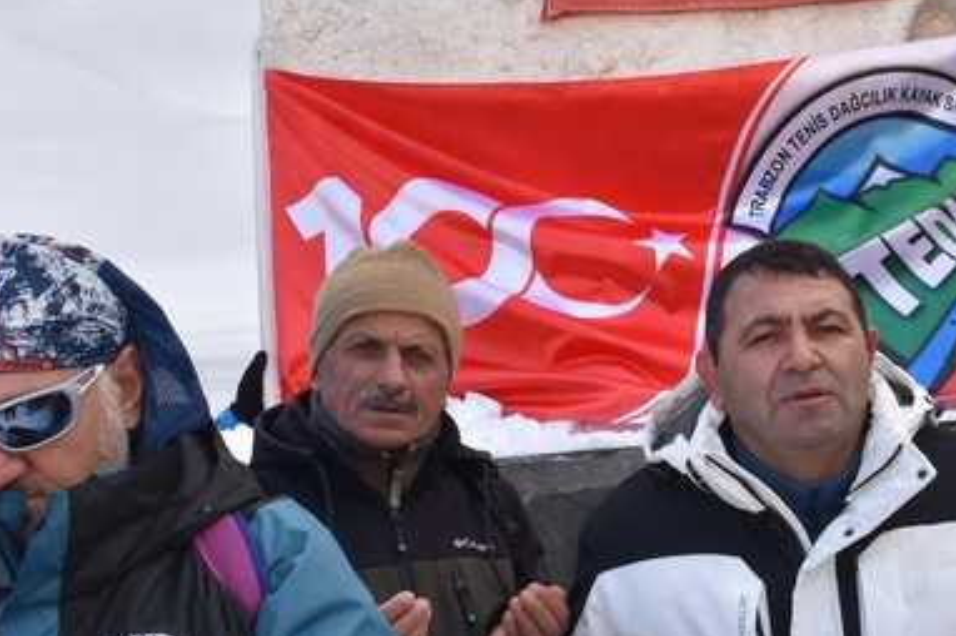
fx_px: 1698
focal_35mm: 64
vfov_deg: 21.0
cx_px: 783
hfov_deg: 30.6
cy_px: 507
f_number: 8
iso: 640
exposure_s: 1/500
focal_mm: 22
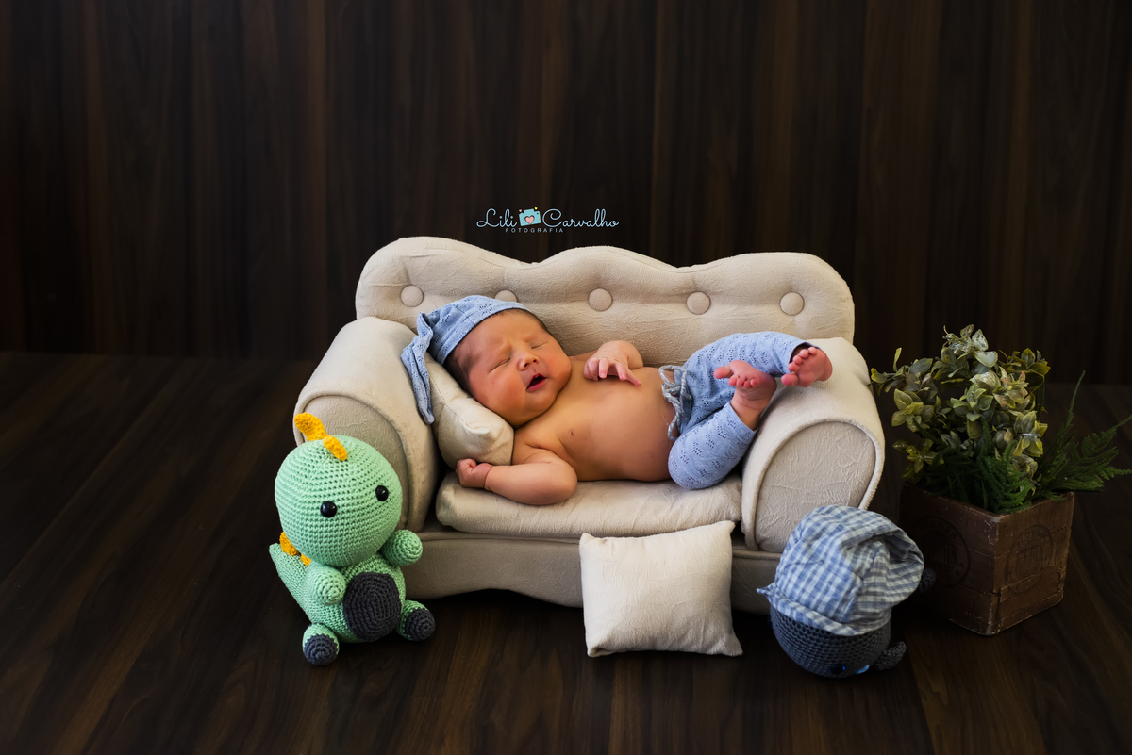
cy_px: 378
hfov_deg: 39.6
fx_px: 1573
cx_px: 566
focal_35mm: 50
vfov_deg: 27.0
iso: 2000
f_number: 3.5
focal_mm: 50
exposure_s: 1/200
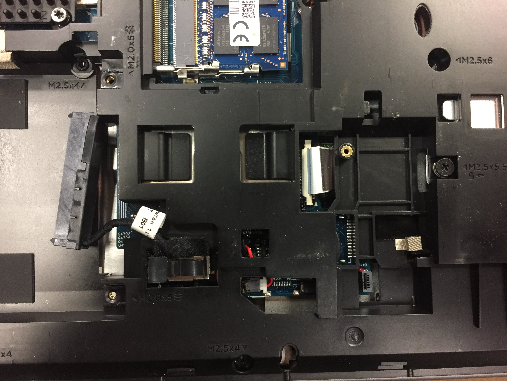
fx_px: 425
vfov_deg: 48.2
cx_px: 254
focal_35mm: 29
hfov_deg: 61.7
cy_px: 190
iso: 320
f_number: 2.2
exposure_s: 1/33
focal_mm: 4.15
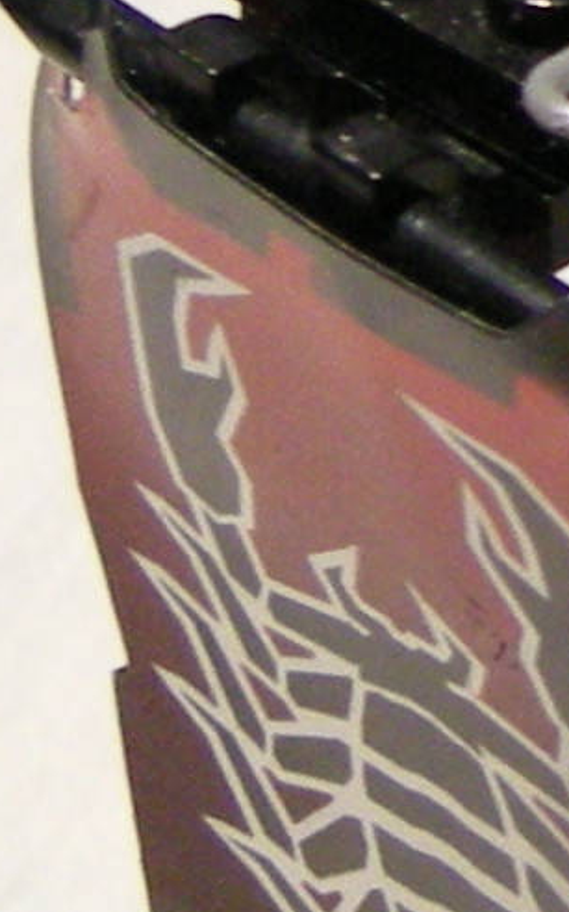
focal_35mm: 283
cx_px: 1650
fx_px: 7030
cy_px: -588
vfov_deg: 7.3
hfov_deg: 4.5
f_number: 2.7
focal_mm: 7.5
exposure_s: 1/48.5
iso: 239
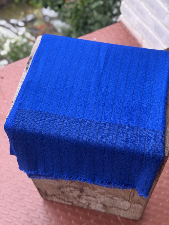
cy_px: 112
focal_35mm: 48
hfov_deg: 30.3
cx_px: 84
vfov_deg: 39.7
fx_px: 313
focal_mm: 6.76
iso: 64
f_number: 1.78
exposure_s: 1/311
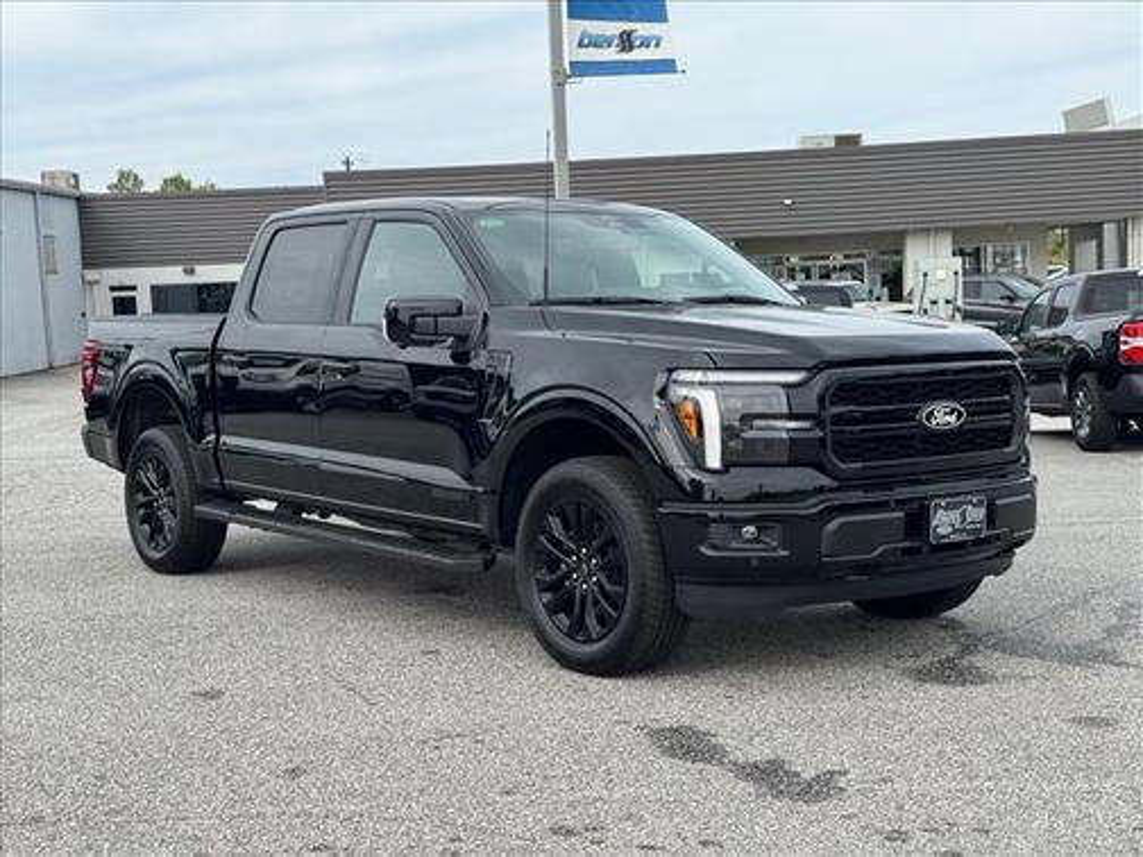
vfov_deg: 30.3
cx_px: 572
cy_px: 428
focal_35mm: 48
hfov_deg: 39.7
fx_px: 1585
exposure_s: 1/2611
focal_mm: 6.76
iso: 64
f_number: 1.78
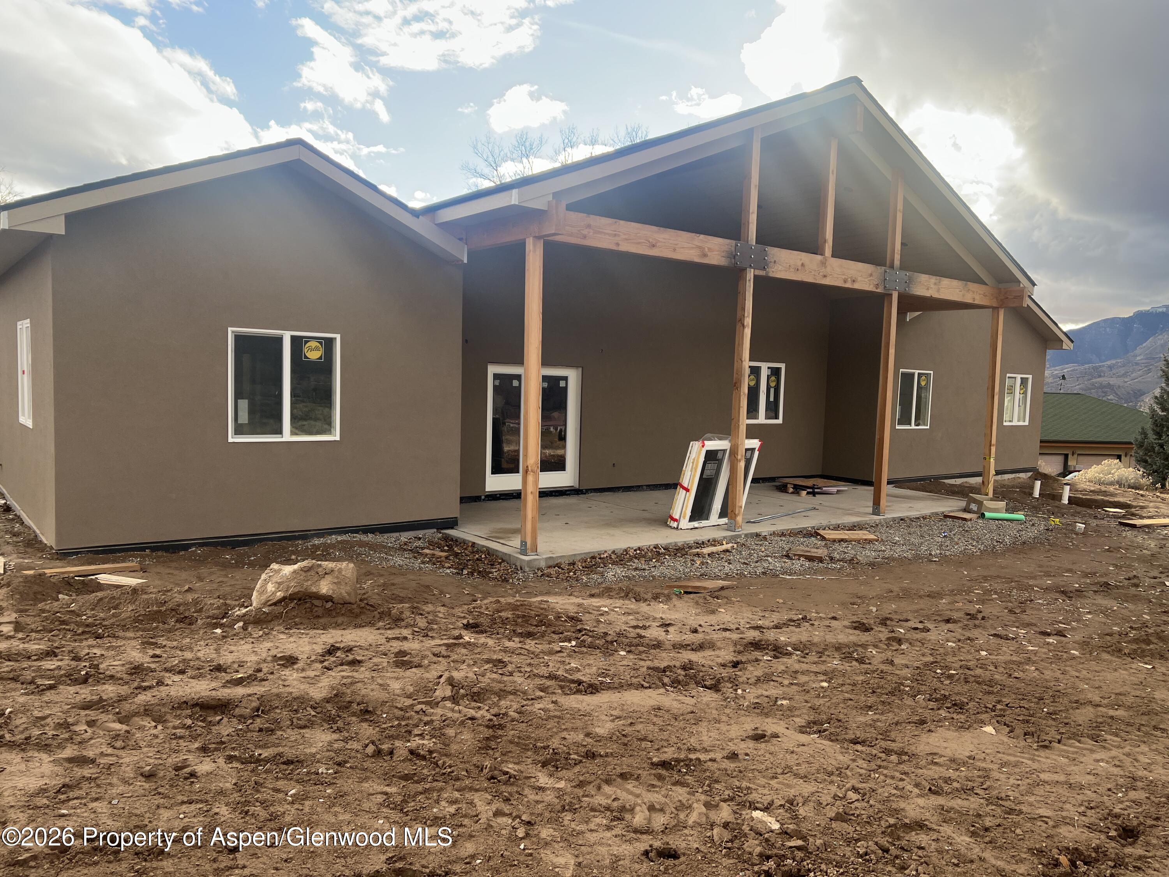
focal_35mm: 26
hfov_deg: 67.3
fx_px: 878
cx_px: 584
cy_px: 438
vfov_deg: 53.1
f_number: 1.5
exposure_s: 1/594
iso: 50
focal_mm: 5.7
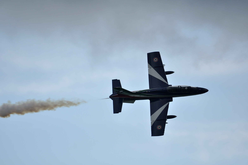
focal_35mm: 450
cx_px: 124
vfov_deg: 3.0
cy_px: 82
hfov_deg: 4.6
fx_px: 3096
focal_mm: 300
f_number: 6.3
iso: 200
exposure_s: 1/1250
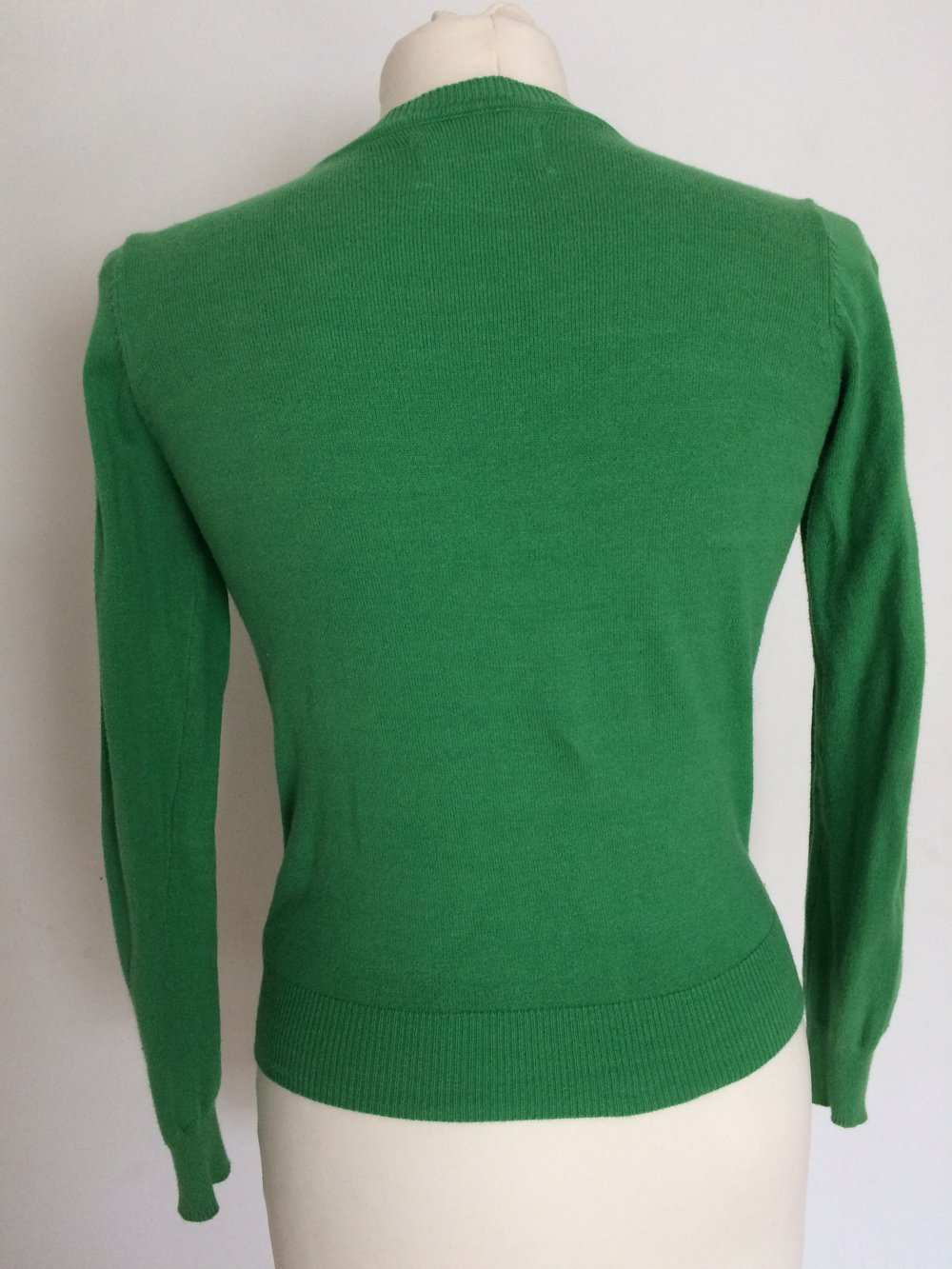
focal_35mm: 29
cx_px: 476
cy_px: 634
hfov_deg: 48.2
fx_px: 1063
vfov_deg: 61.7
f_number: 2.2
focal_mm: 4.15
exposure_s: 1/30
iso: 50
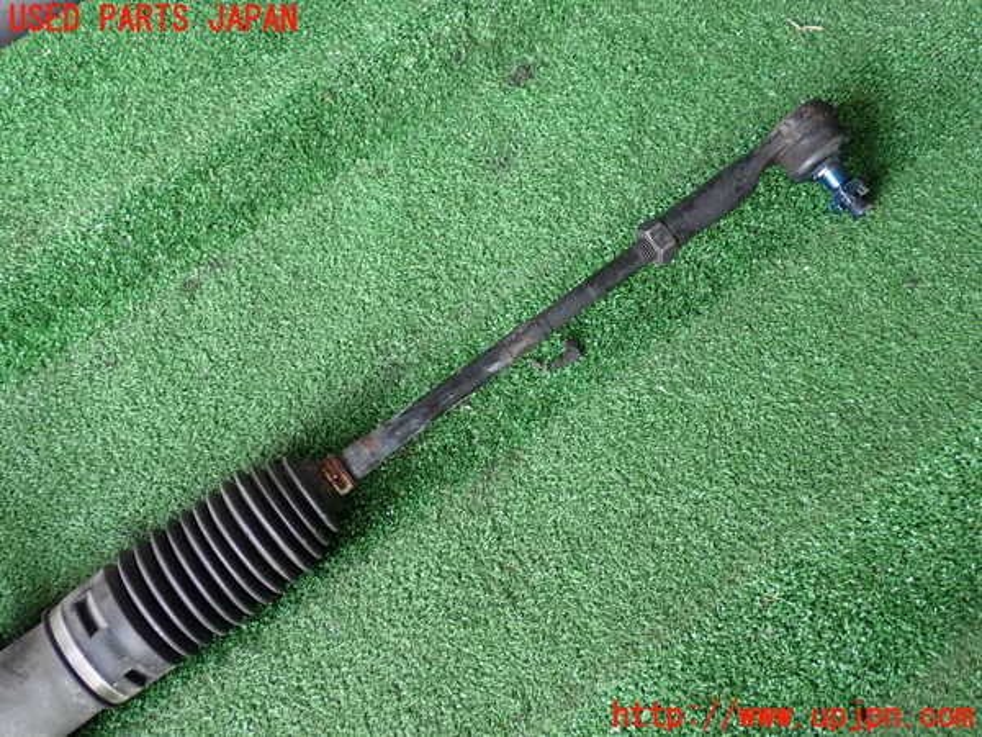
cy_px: 368
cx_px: 491
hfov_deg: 51.4
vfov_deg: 39.7
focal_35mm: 36
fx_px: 1021
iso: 200
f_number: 2.5
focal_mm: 6.37
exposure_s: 1/50
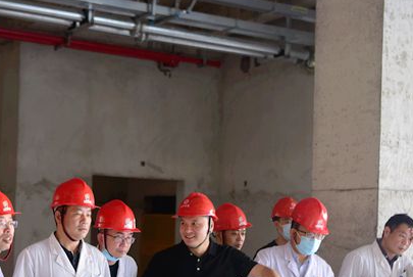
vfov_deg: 18.0
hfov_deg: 26.8
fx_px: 861
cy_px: 227
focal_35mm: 75
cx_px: 138
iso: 800
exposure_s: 1/40
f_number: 3.2
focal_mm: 38
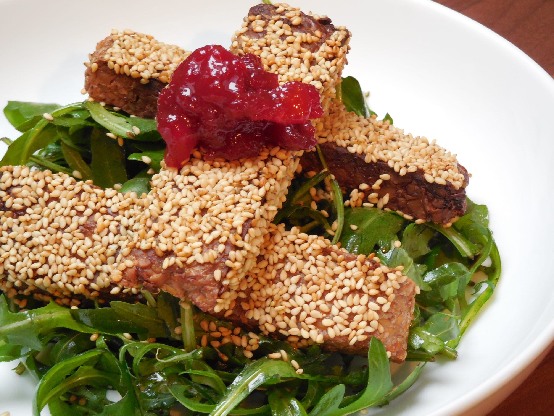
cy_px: 208
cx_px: 277
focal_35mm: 119
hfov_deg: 16.6
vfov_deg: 12.5
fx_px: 1904
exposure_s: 1/15
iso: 640
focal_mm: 21.5
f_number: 4.8
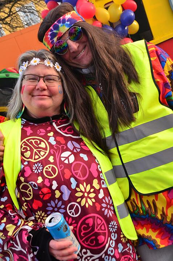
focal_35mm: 40
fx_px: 293
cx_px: 86
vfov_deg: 48.0
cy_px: 130
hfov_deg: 32.9
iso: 400
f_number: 5.6
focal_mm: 27
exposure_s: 1/250
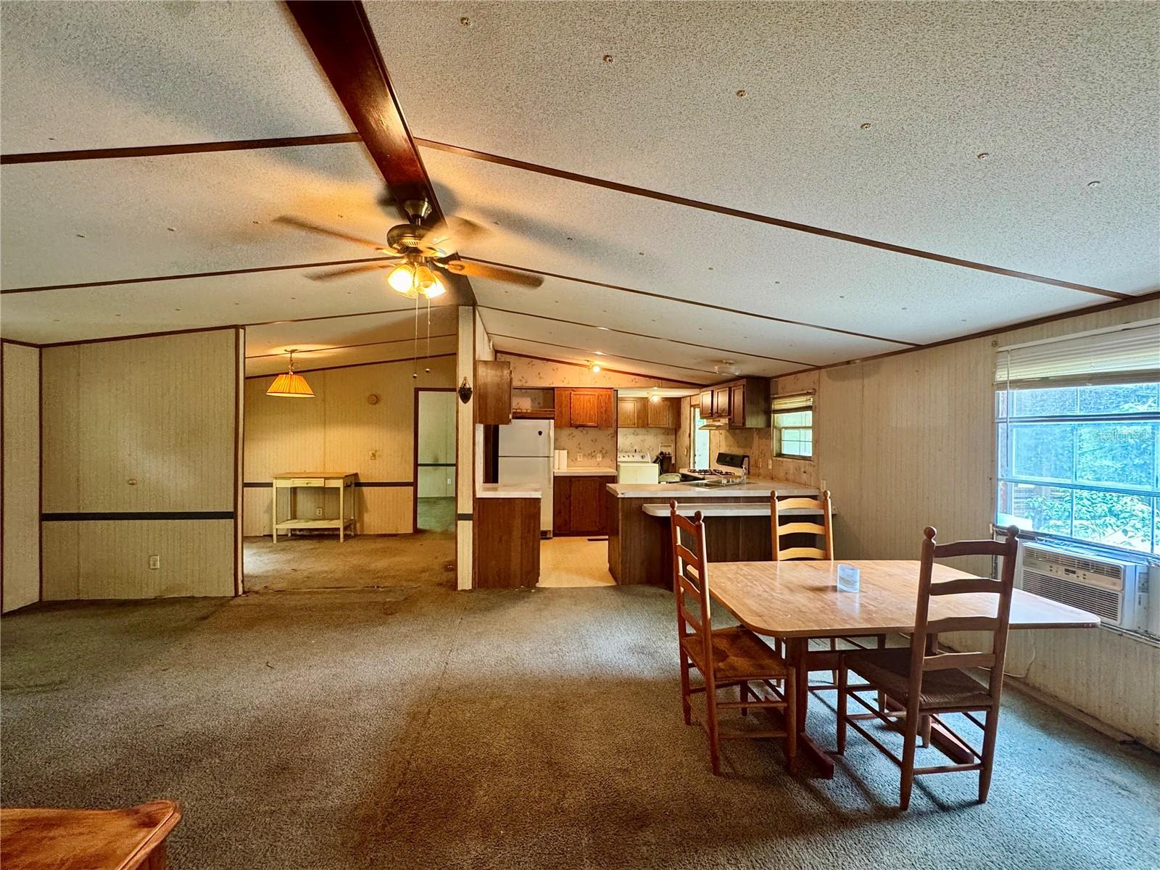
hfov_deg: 102.1
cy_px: 435
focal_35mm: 14
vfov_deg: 85.7
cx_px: 580
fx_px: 469
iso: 400
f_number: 2.2
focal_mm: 2.22
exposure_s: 1/60
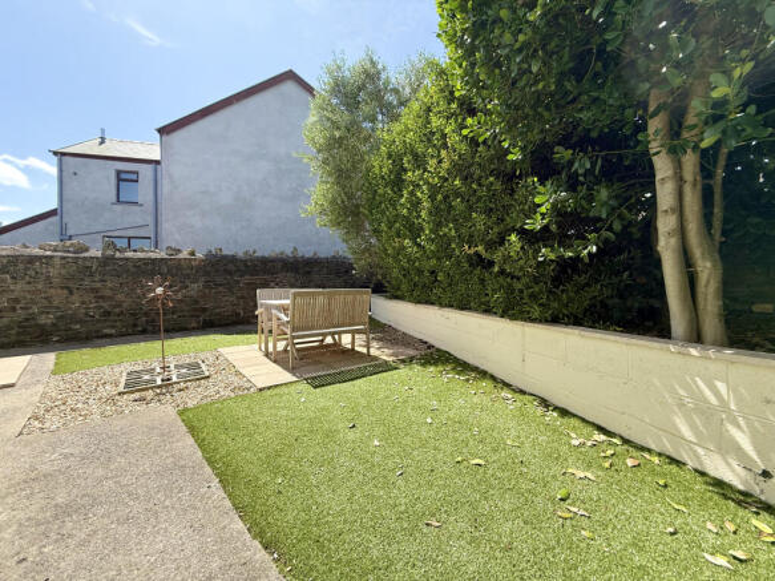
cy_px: 290
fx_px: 313
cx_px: 388
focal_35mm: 14
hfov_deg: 102.1
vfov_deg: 85.7
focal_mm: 2.22
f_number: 2.2
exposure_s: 1/709
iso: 50
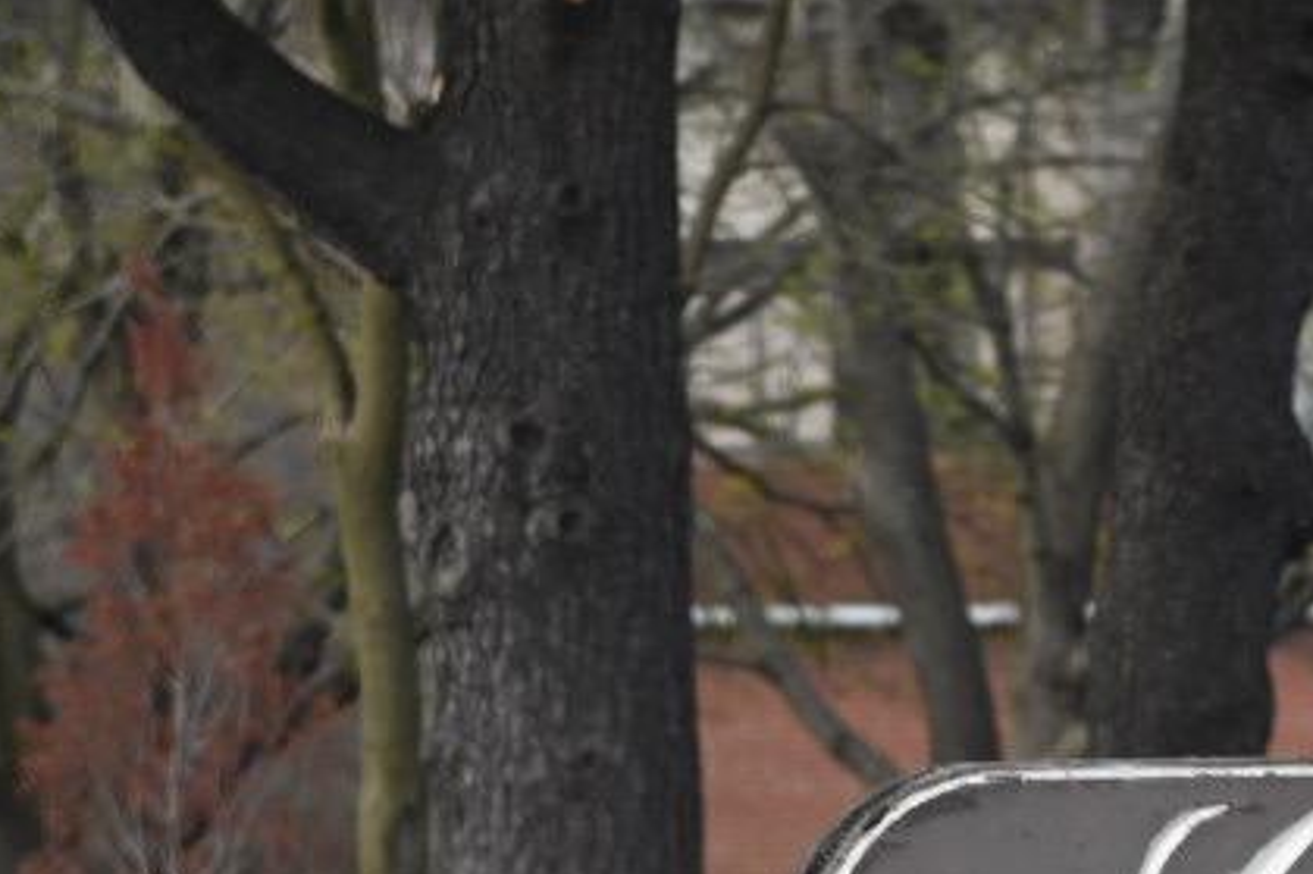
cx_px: 1949
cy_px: 930
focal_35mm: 464
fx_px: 16916
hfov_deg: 4.4
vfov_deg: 3.0
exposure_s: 1/500
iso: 200
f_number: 4
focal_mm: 120
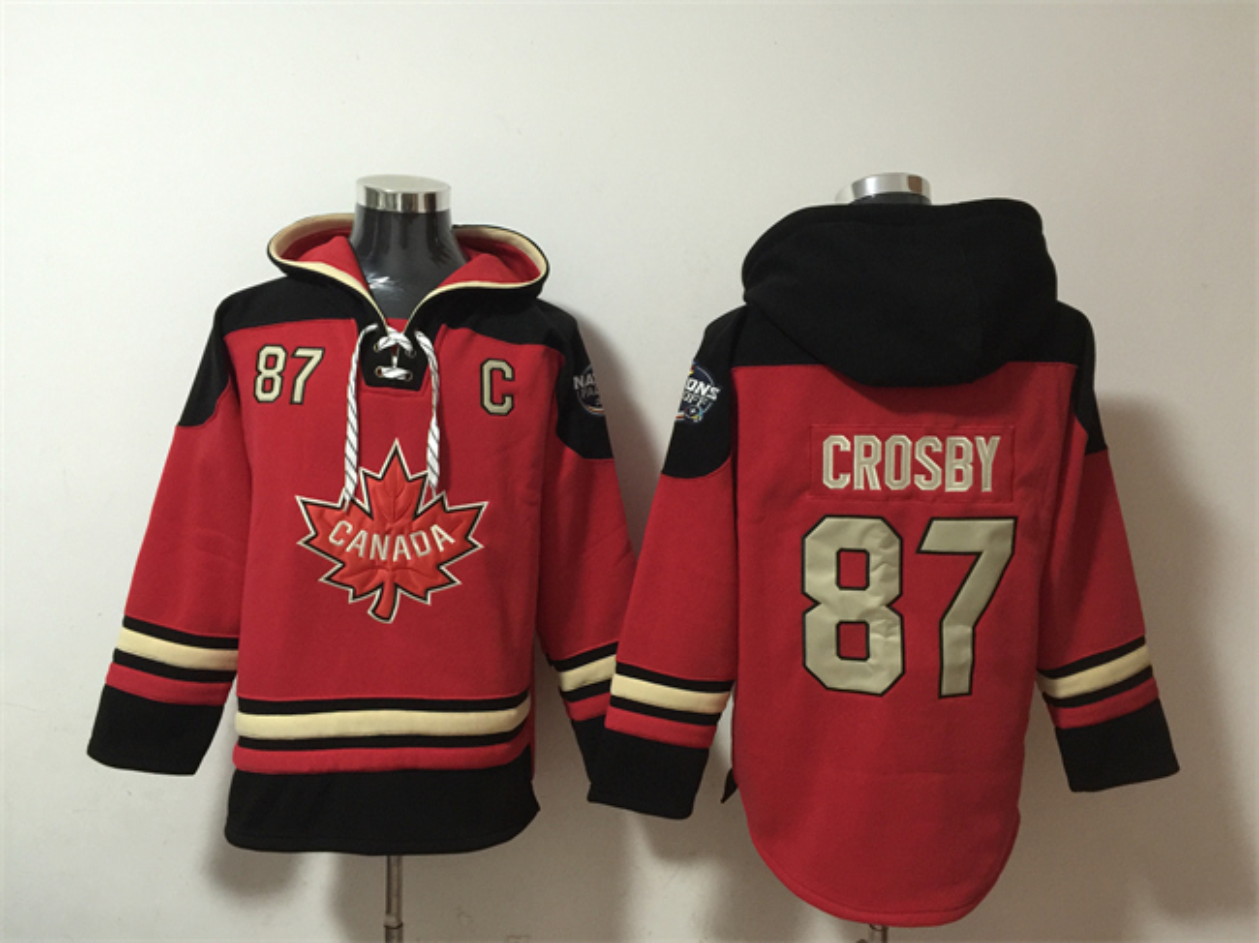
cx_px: 630
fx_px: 1054
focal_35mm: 29
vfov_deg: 48.2
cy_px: 472
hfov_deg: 61.7
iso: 125
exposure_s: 1/8
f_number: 2.2
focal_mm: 4.15
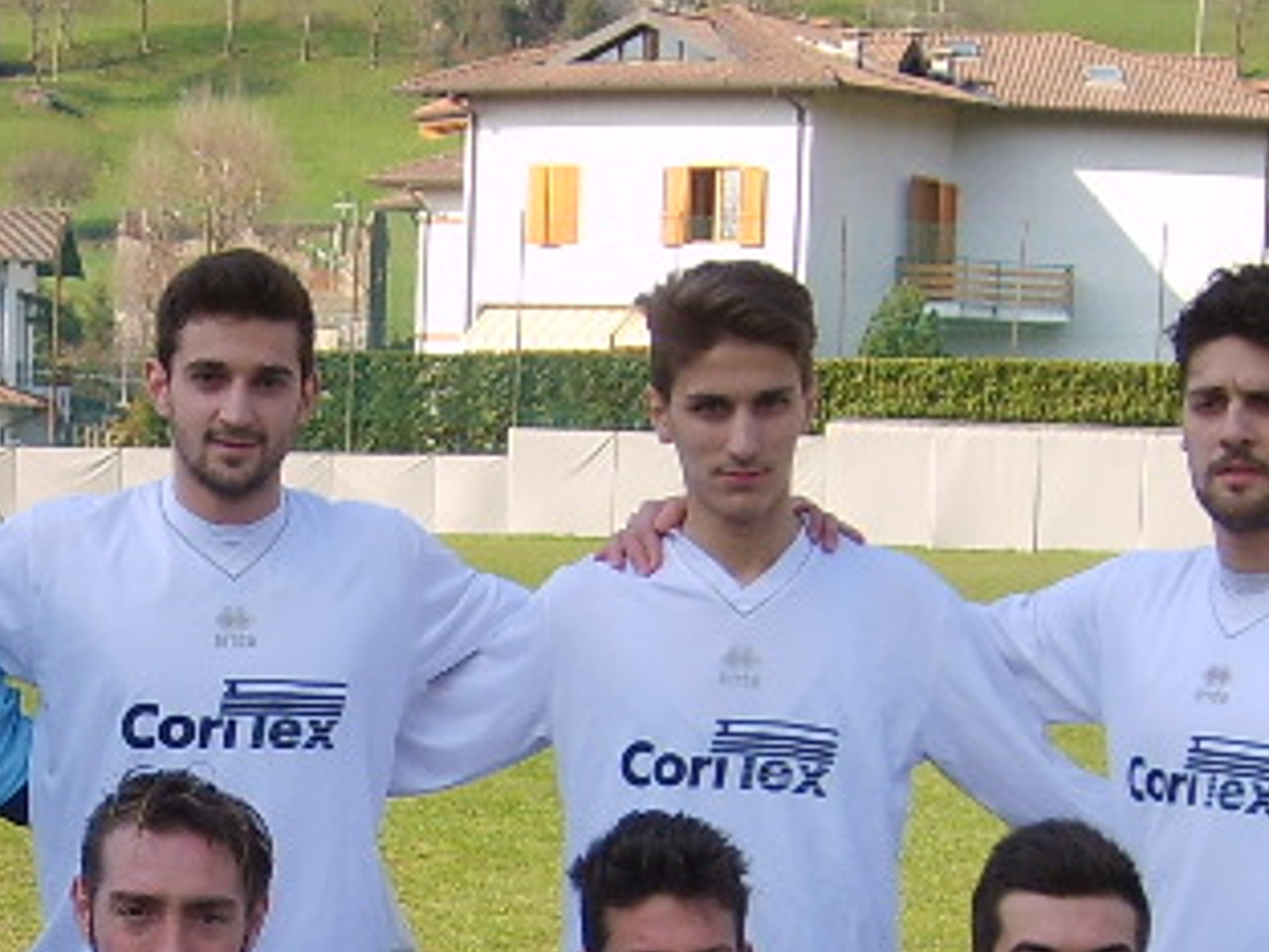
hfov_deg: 13.9
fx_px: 5169
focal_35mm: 141
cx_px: 98
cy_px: 1062
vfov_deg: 10.4
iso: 50
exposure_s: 1/350
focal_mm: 7.2
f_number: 3
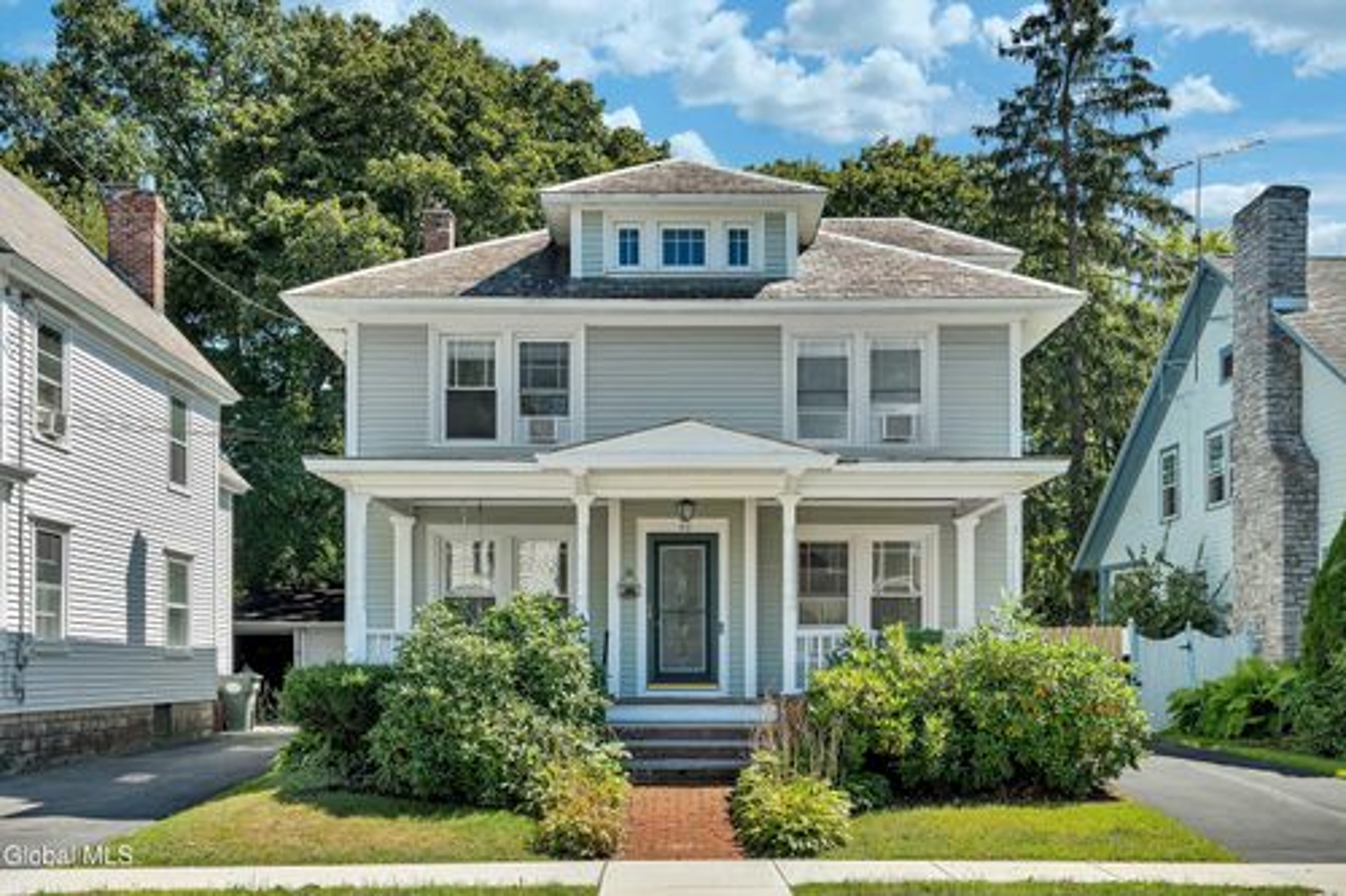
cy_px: 448
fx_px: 1308
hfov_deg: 54.5
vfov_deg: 37.8
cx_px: 673
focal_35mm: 35
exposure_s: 1/100
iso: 800
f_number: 9
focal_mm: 35
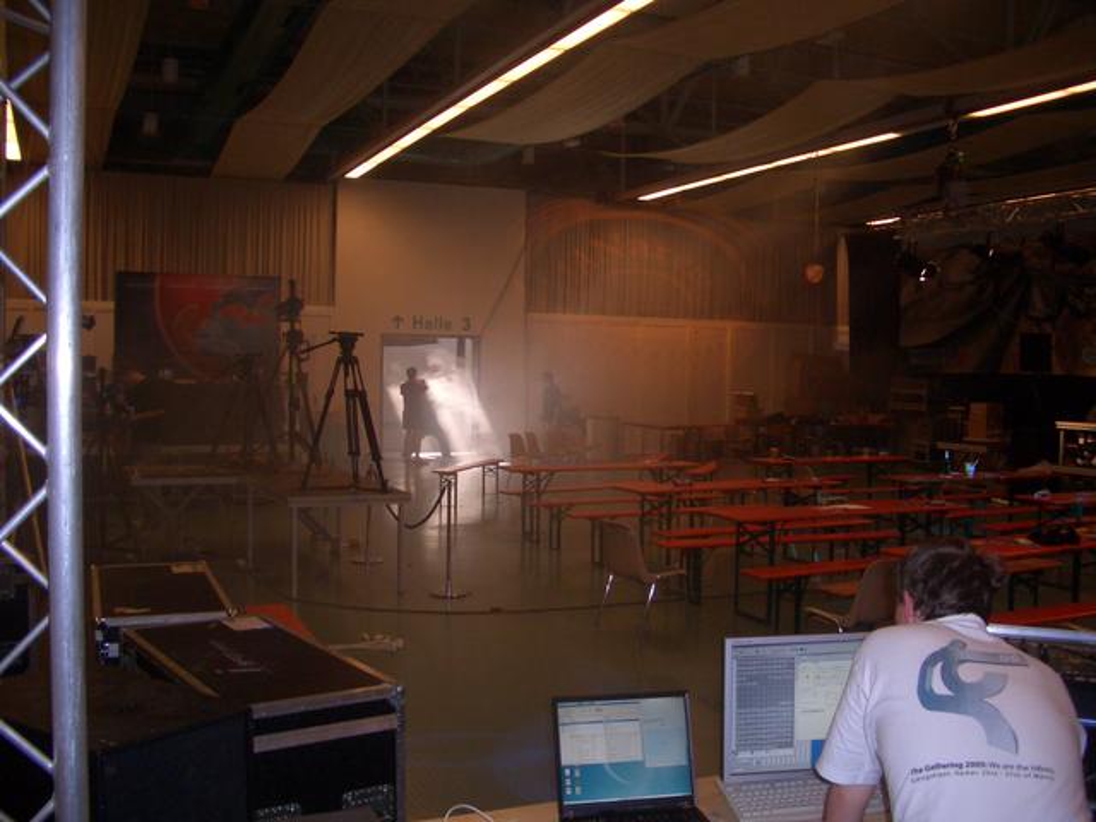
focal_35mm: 35
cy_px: 411
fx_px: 1108
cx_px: 548
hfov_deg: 52.6
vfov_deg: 40.7
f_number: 2.6
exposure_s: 1/60
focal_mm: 5.8
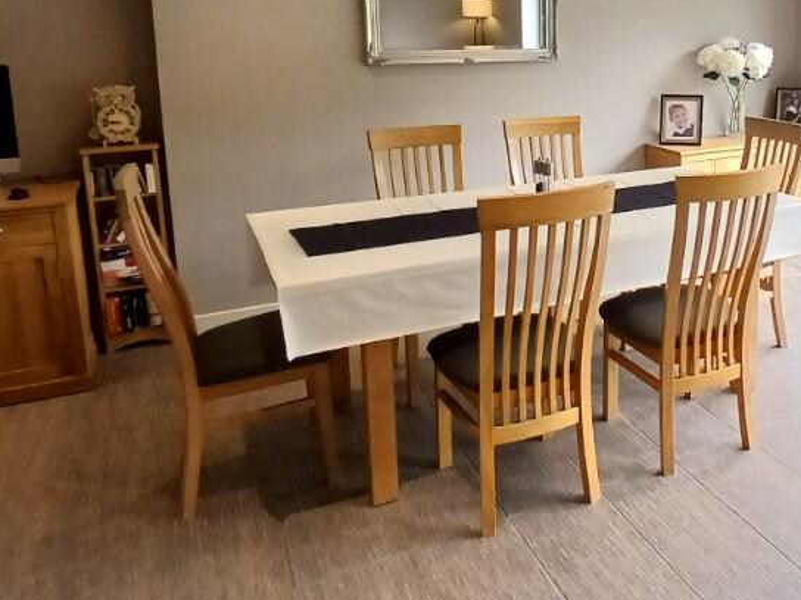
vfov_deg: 42.5
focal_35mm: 32
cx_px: 633
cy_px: 137
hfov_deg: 53.3
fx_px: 740
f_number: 2.2
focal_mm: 1.4
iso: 100
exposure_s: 1/50
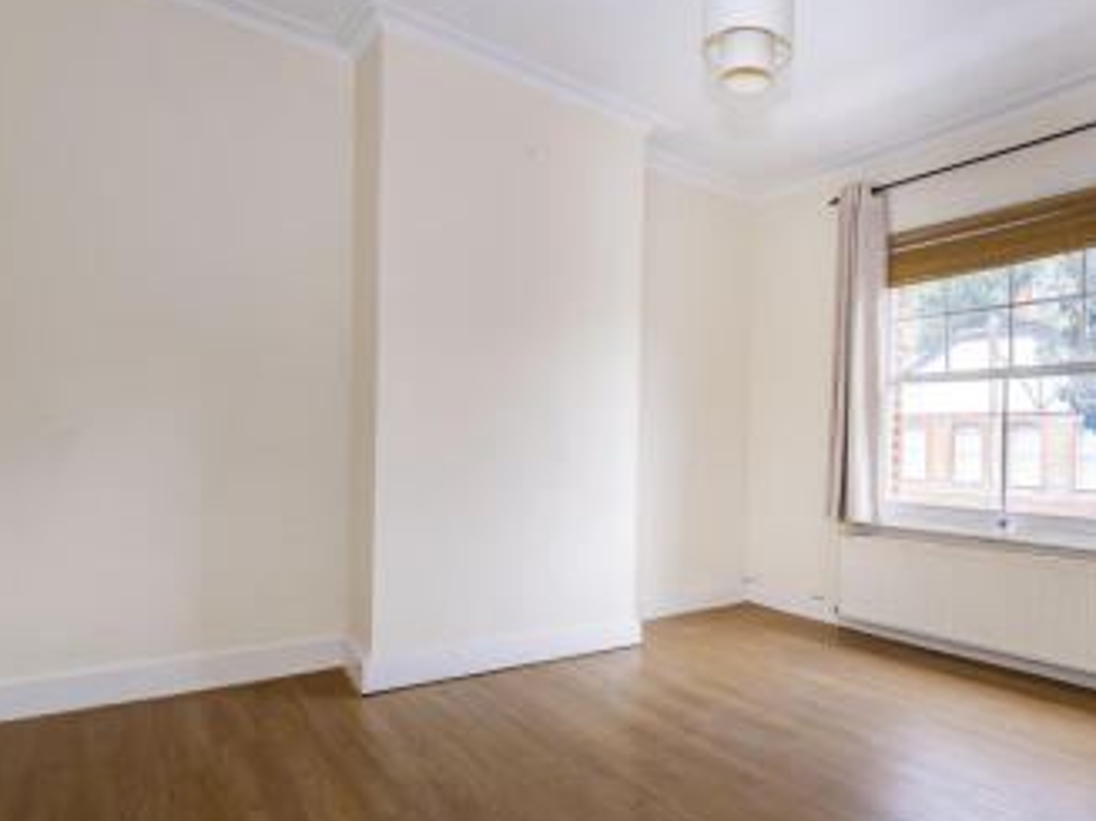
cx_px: 704
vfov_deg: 63.2
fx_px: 665
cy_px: 457
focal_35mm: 21
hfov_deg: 77.2
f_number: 7.1
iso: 500
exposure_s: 1/75
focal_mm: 10
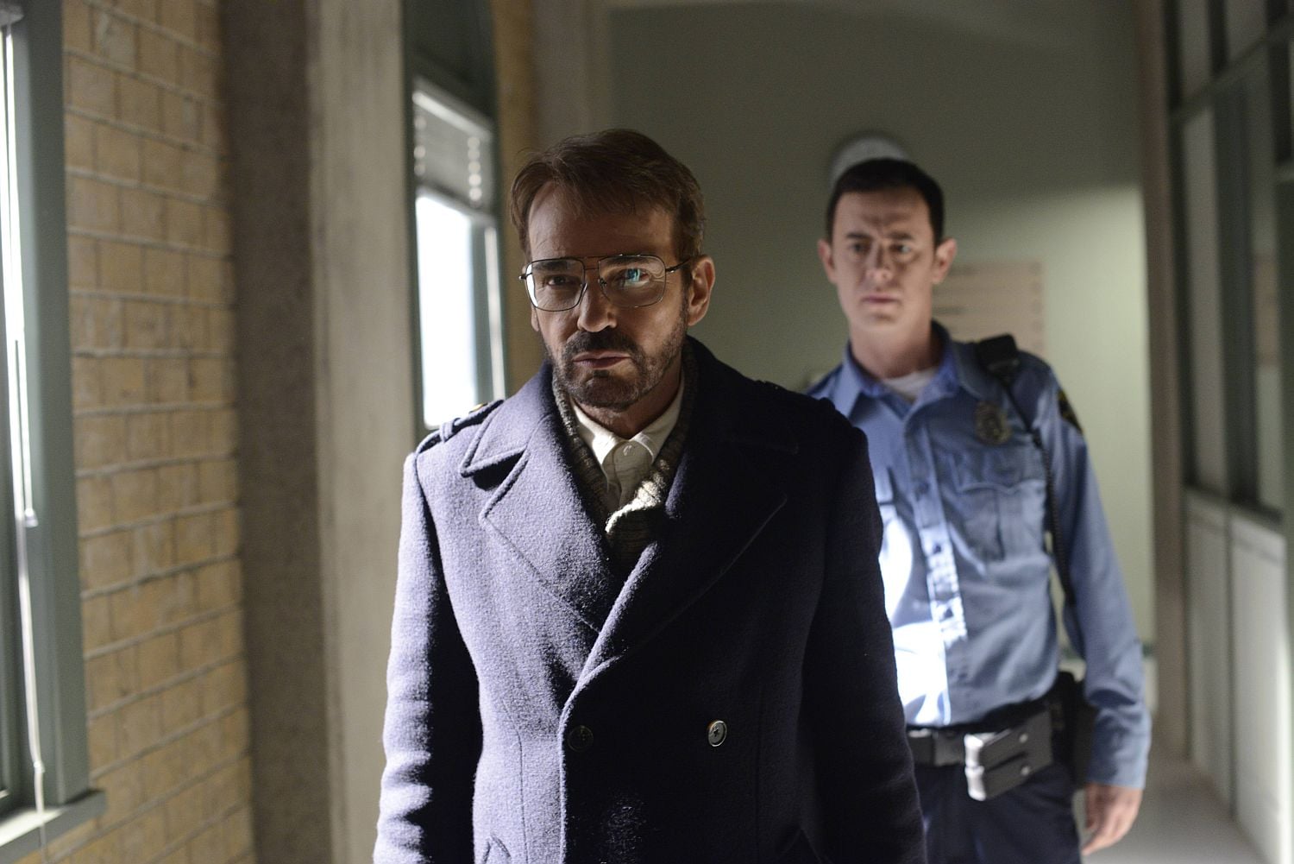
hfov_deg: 39.6
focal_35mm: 50
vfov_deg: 27.0
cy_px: 432
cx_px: 647
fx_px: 1798
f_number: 4
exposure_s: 1/200
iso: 2500
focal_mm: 50
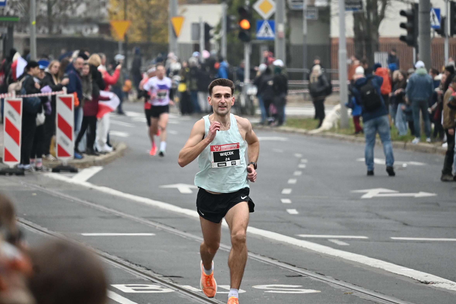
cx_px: 205
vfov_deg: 3.1
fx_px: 5636
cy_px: 125
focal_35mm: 445
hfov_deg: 4.6
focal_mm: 250
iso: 1600
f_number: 6.3
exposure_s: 1/800
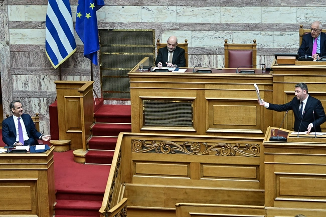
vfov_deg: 13.0
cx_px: 163
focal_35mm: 105
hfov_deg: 19.5
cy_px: 108
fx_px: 951
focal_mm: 70
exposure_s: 1/500
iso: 1250
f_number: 3.2
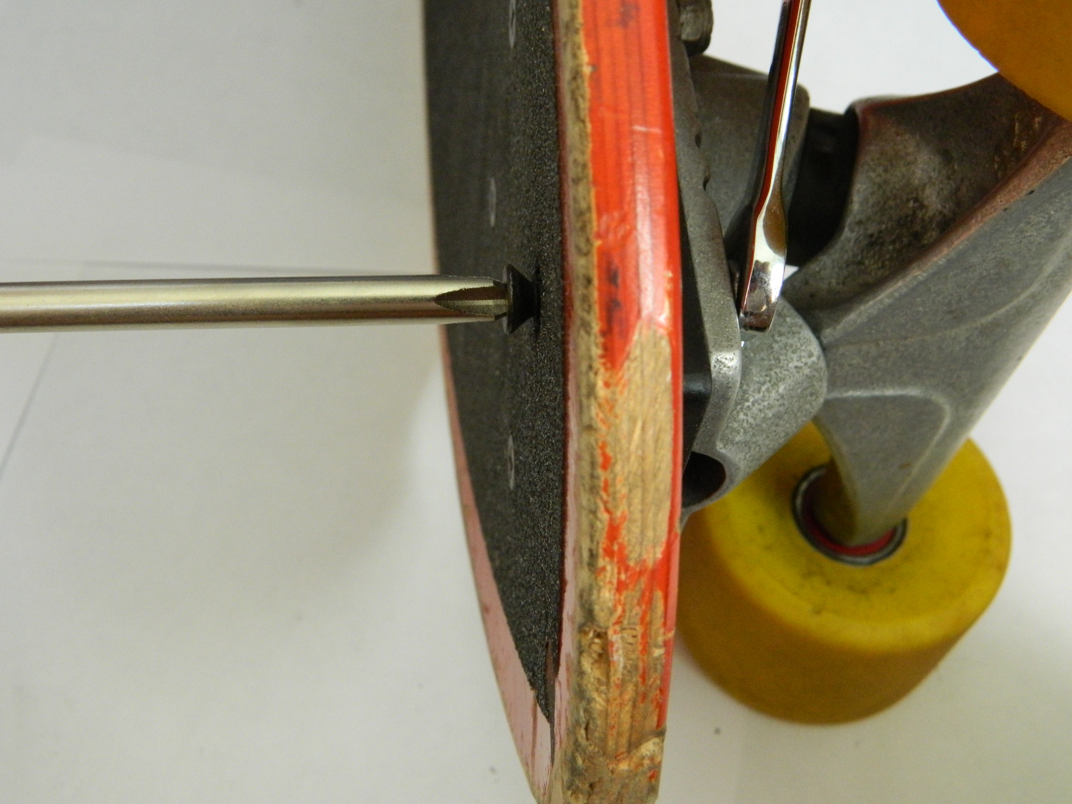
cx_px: 536
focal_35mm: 41
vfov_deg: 35.1
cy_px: 402
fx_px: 1270
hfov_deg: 45.8
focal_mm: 7.3
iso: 400
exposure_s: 1/50
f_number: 3.5
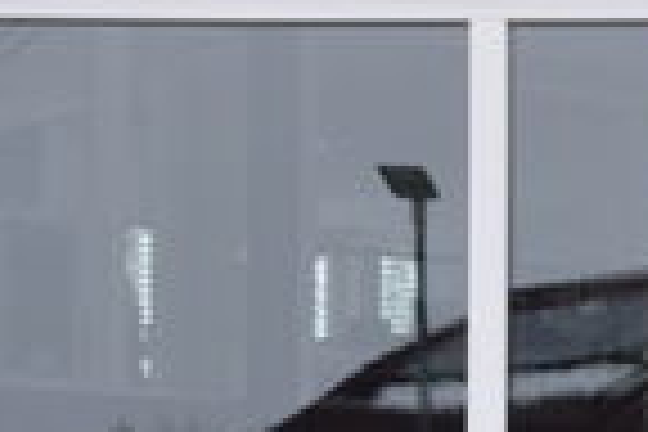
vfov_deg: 5.0
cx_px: 1436
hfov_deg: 7.2
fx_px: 4896
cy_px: 522
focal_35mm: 272
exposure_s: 1/250
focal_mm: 34
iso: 220
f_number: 8
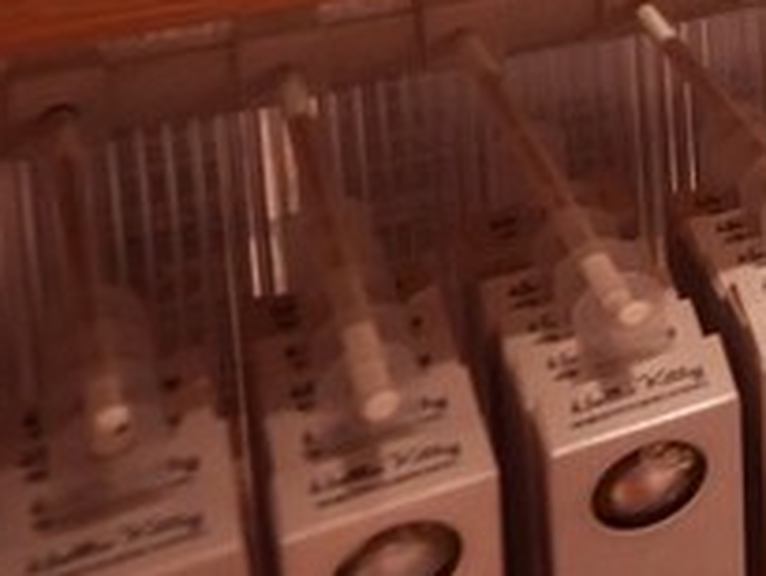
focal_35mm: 82
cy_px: -419
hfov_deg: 13.7
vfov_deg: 15.7
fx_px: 1816
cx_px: 1980
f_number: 4
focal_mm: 7
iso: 200
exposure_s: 1/250
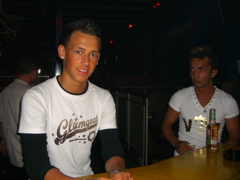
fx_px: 263
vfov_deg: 37.7
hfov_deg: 49.0
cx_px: 120
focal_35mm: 38
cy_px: 90
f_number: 2.8
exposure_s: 1/60
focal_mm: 7.9
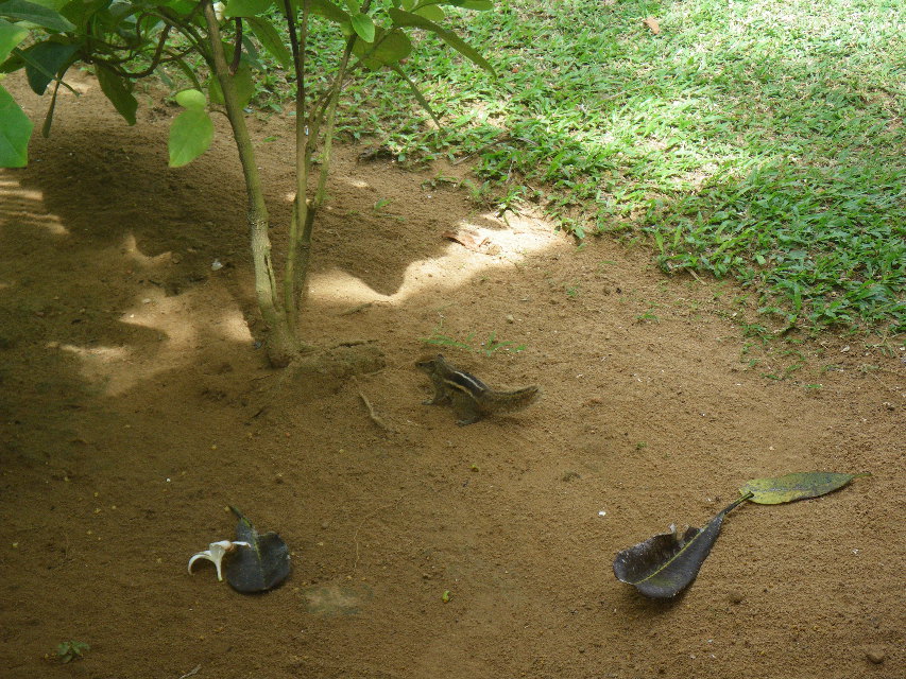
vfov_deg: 19.1
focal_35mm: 77
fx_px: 2016
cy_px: 340
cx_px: 453
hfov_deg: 25.3
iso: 125
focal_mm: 13.7
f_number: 4.8
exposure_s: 1/100
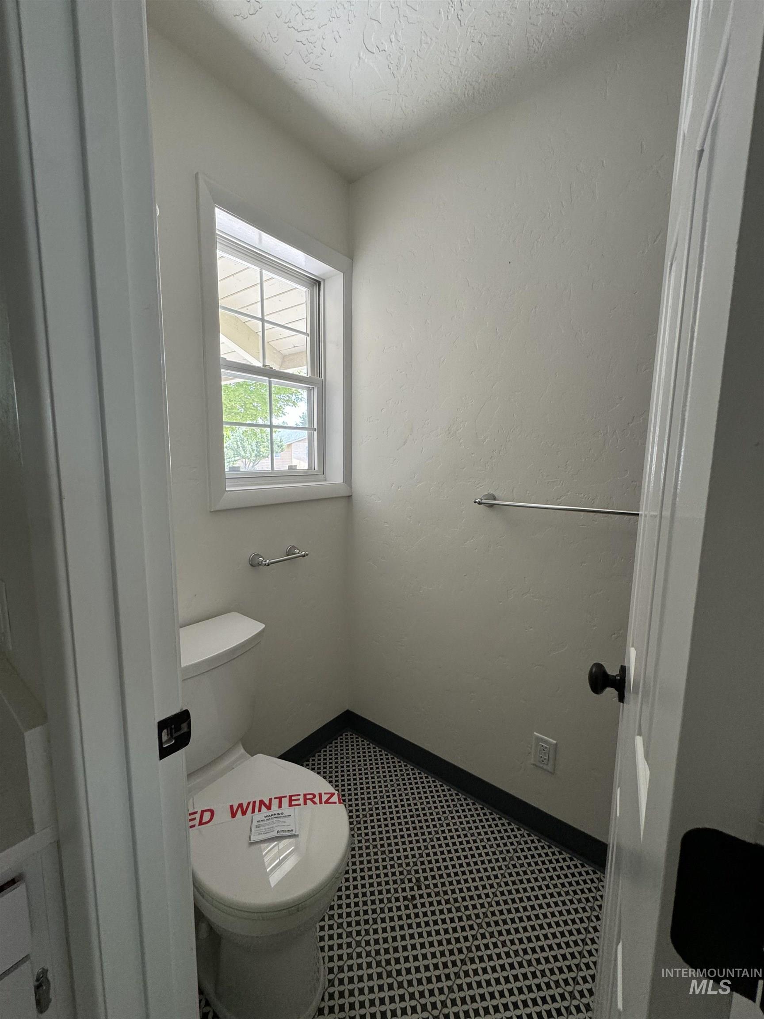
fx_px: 412
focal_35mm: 14
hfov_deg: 85.7
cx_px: 382
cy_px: 510
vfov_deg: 102.1
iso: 160
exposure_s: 1/99
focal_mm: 2.22
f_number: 2.2
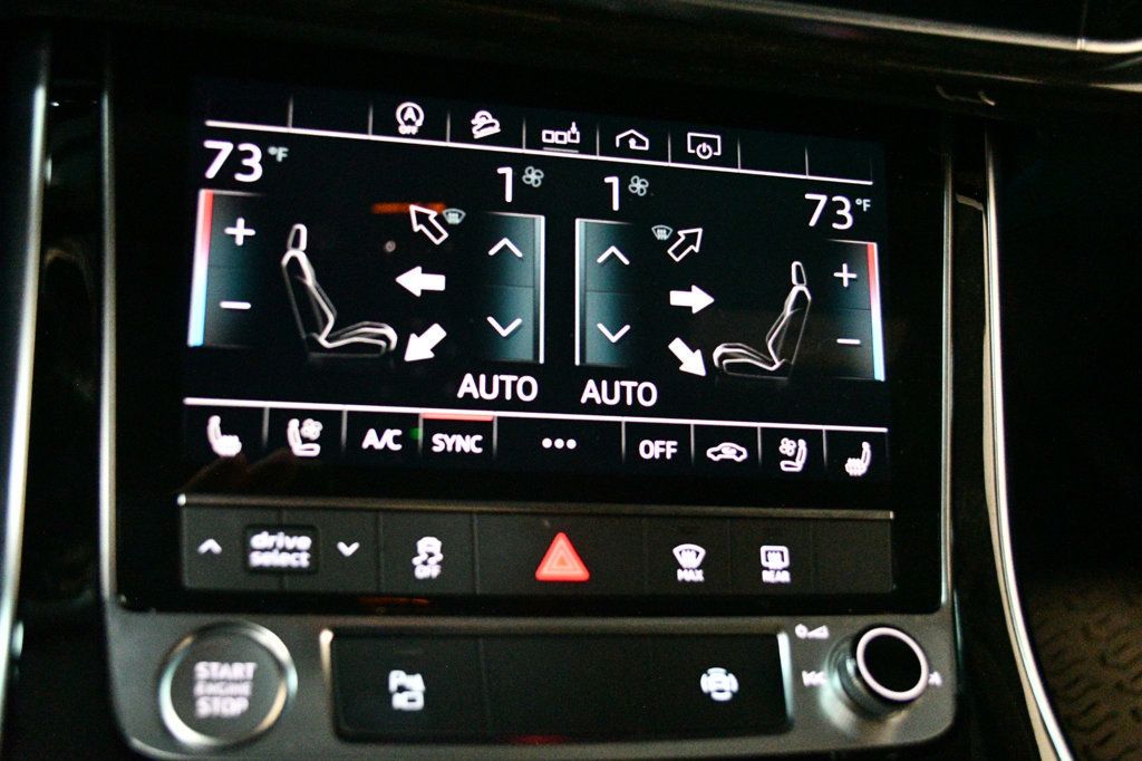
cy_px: 380
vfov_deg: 36.8
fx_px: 1142
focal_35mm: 36
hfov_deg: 53.1
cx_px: 571
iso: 12800
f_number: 4
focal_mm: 24
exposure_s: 1/60
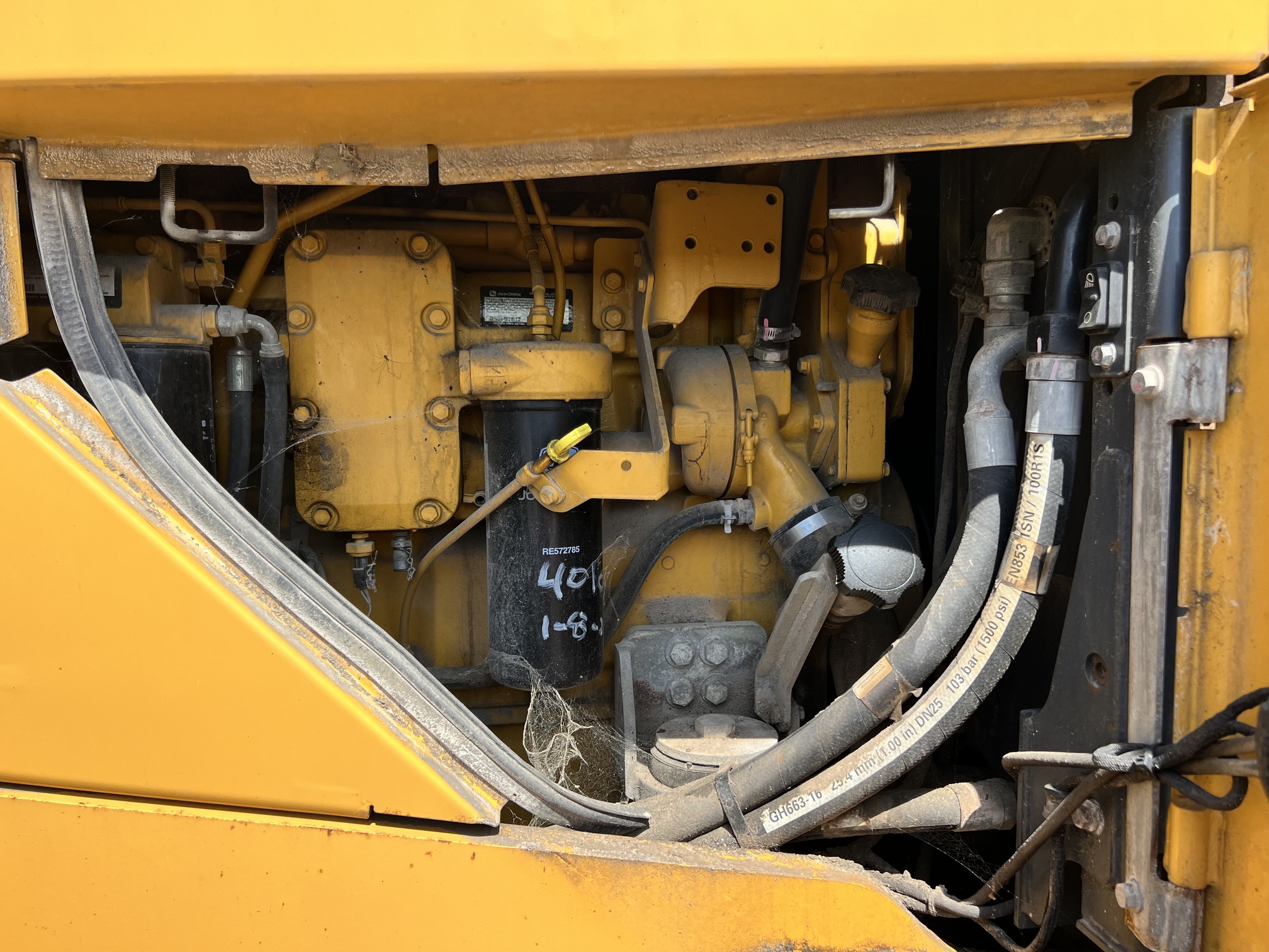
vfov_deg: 53.1
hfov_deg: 67.3
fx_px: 953
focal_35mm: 26
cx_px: 634
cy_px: 476
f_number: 1.5
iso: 50
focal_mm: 5.7
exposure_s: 1/1468
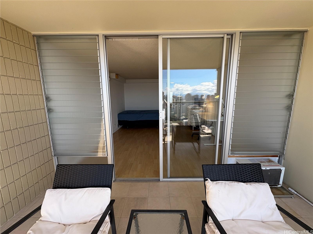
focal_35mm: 14
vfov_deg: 85.7
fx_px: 127
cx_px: 156
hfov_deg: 102.1
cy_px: 117
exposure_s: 1/281
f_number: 2.2
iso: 40
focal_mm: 2.22
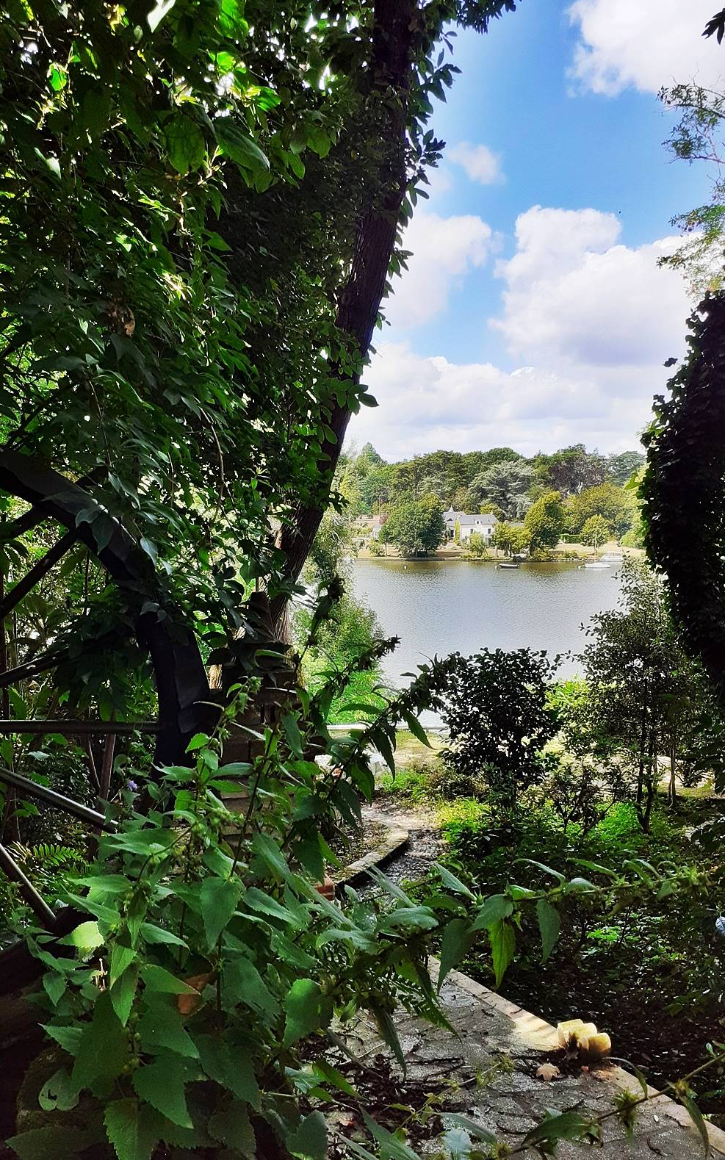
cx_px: 322
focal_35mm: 29
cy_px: 585
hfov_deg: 43.1
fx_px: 917
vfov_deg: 64.6
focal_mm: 3.6
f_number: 1.9
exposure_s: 1/636
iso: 40
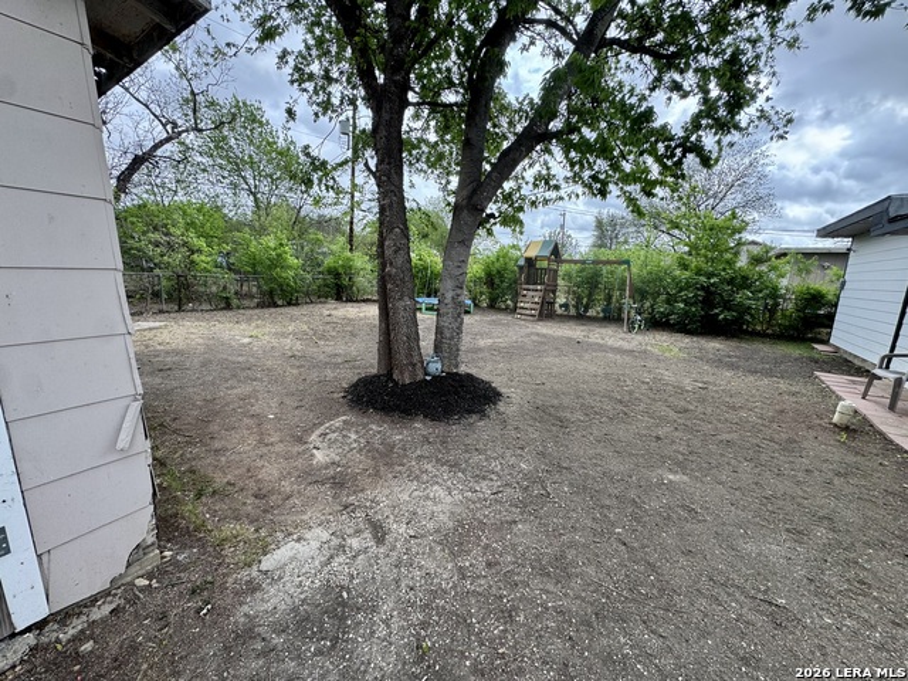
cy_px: 340
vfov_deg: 85.7
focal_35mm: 14
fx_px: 367
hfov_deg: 102.1
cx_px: 454
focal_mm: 2.22
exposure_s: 1/324
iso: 40
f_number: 2.2
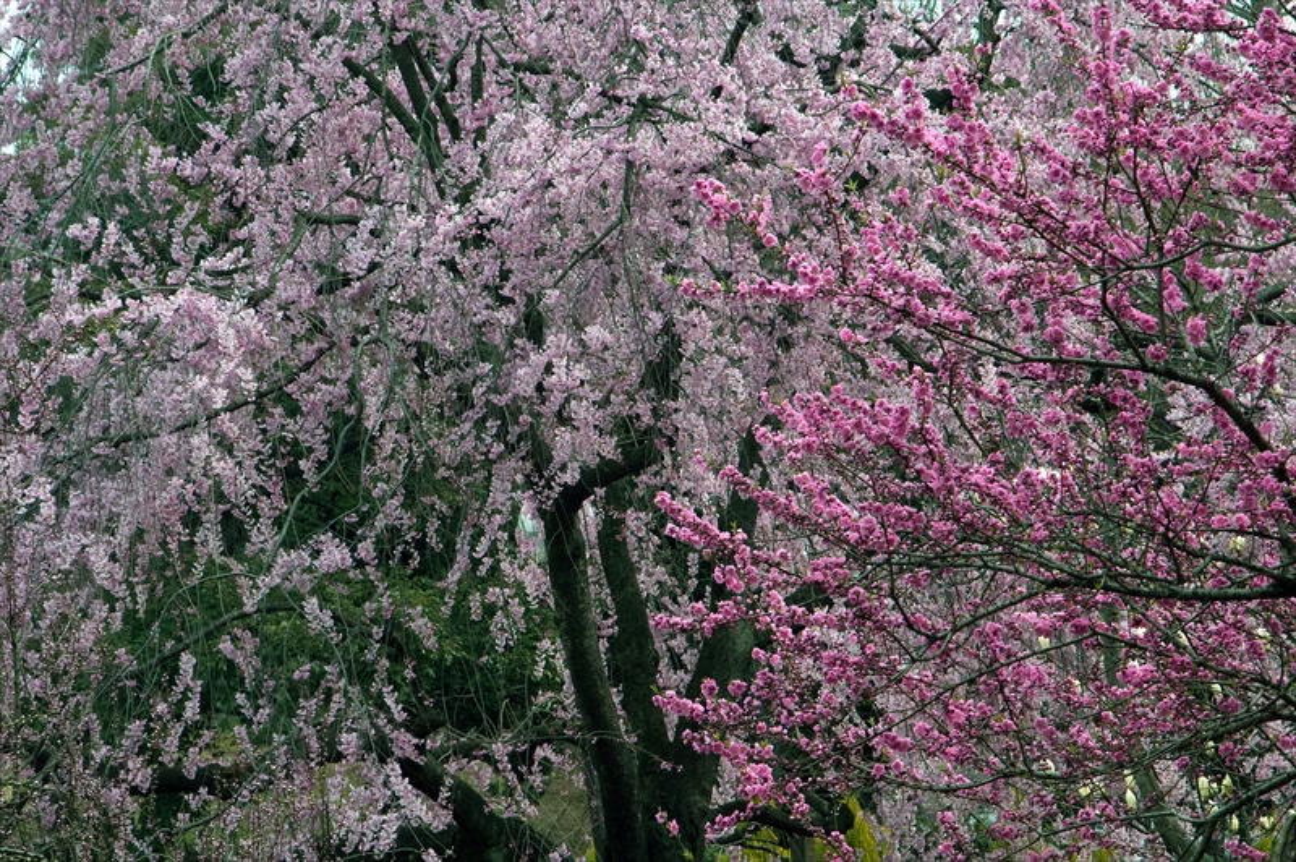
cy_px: 431
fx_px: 6475
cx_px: 648
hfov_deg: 11.4
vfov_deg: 7.6
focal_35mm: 180
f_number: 16
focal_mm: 120
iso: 400
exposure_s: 1/125
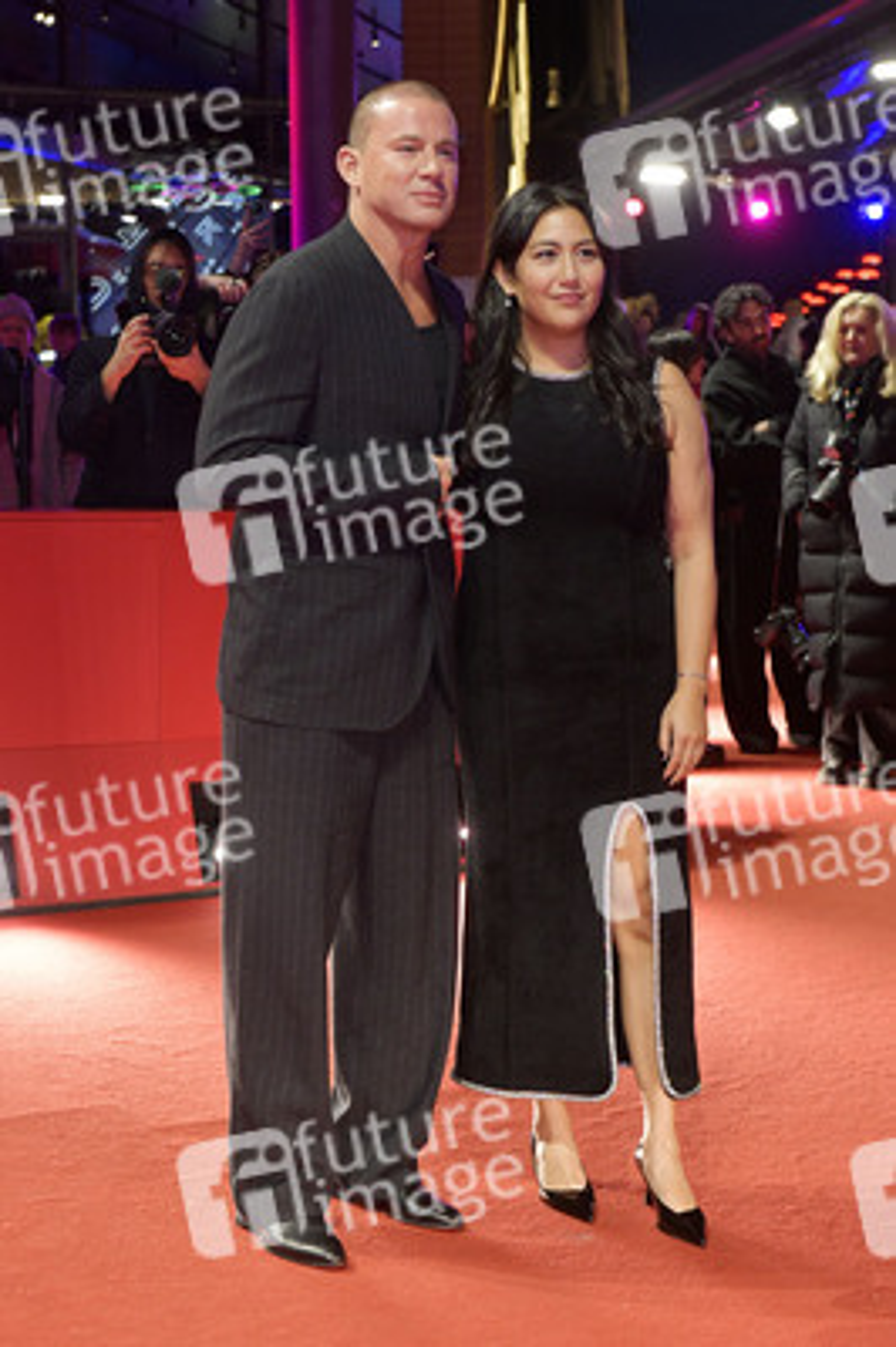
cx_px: 448
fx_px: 2094
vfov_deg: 35.7
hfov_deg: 24.2
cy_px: 674
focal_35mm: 56
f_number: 6.3
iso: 2000
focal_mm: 56
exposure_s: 1/250
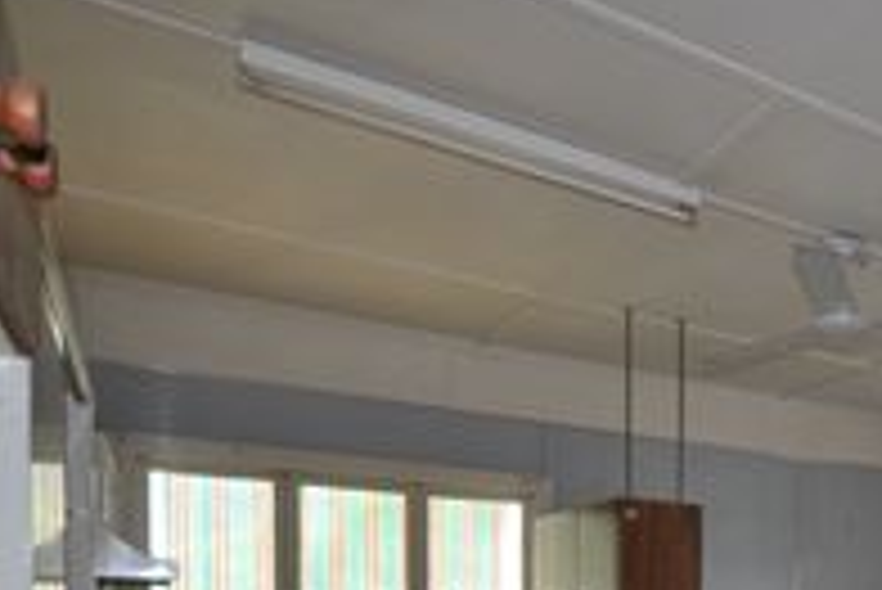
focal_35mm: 36
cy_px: 673
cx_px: 837
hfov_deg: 46.4
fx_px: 883
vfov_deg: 31.9
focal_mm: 10
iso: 500
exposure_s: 1/60
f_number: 4
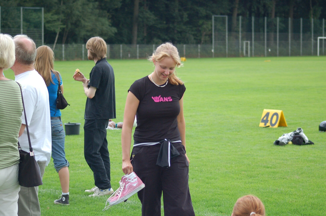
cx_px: 163
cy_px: 108
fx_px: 949
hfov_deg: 19.5
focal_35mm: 105
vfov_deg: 13.0
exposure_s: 1/500
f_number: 4
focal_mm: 70
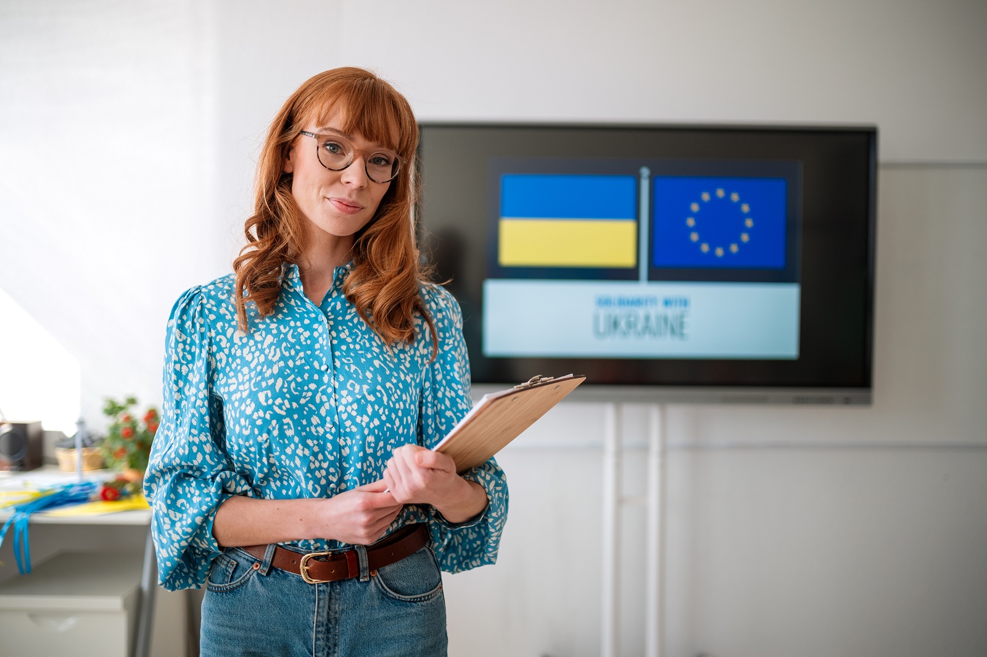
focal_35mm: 35
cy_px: 328
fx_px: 959
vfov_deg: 37.8
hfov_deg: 54.5
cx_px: 494
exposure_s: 1/1000
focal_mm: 35
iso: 400
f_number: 1.6
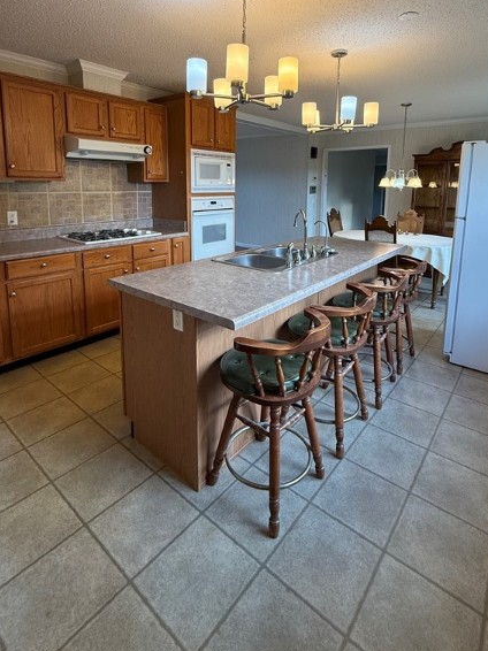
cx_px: 257
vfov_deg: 82.6
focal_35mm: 19
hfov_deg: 68.6
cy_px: 232
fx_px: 357
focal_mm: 2.22
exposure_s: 1/120
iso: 100
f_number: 2.2
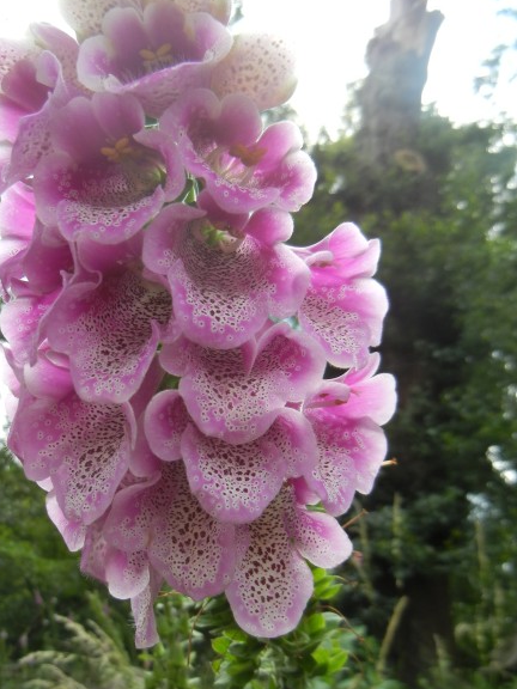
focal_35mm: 40
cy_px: 394
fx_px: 797
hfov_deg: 35.8
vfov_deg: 46.7
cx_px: 211
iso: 160
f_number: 3.5
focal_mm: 5.4
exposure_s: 1/474
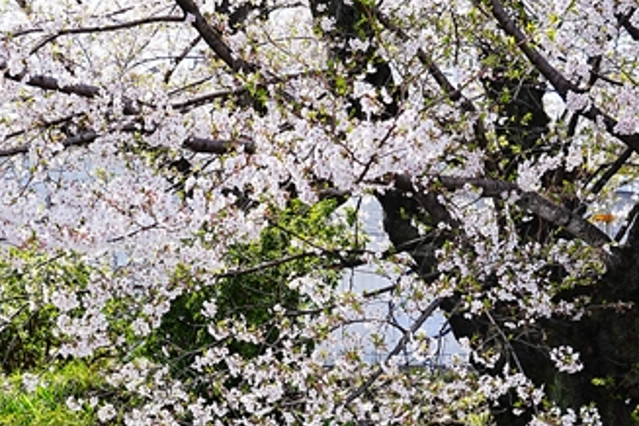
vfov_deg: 15.1
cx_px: 125
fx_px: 1562
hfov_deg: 22.8
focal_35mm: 88
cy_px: 474
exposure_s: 1/125
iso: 100
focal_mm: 36
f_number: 6.3
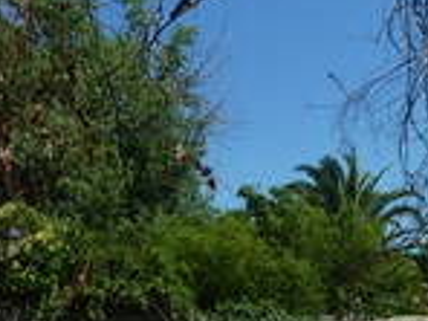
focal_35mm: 61
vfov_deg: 23.6
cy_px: 260
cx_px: 359
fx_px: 754
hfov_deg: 30.7
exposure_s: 1/500
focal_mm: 4.1
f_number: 5
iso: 80
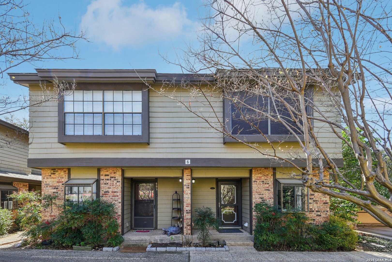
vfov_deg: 73.7
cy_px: 131
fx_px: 174
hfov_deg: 96.7
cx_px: 196
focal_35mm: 16
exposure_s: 1/200
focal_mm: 16
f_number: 8
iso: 900
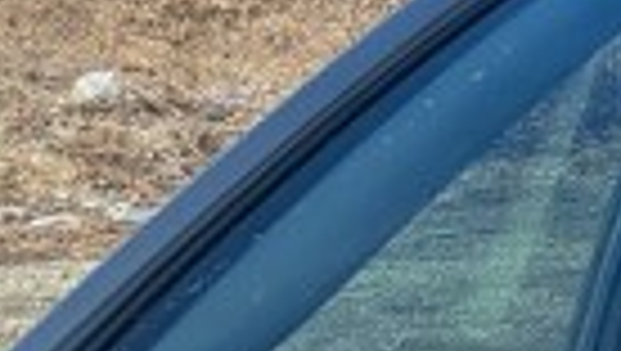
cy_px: -140
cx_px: 1487
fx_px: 2605
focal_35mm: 158
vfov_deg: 7.6
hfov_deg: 11.3
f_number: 1.89
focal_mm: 5.43
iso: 49
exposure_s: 1/2841
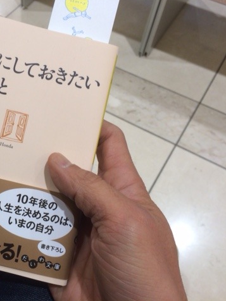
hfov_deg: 35.3
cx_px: 35
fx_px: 339
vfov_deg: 47.9
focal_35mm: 39
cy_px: 150
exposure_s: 1/33
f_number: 2.2
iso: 64
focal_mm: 4.15
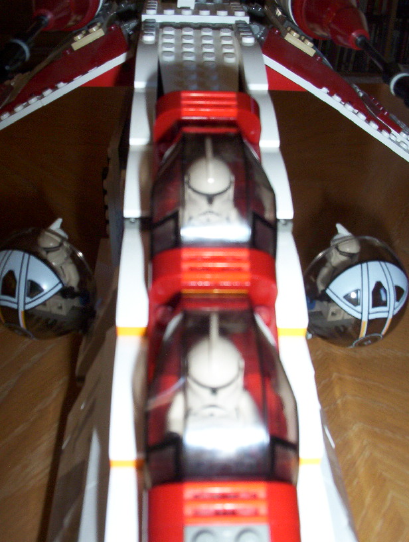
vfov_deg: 47.8
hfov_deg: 37.0
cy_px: 271
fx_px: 612
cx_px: 204
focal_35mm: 39
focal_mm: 6
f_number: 4.5
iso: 140
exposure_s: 1/30
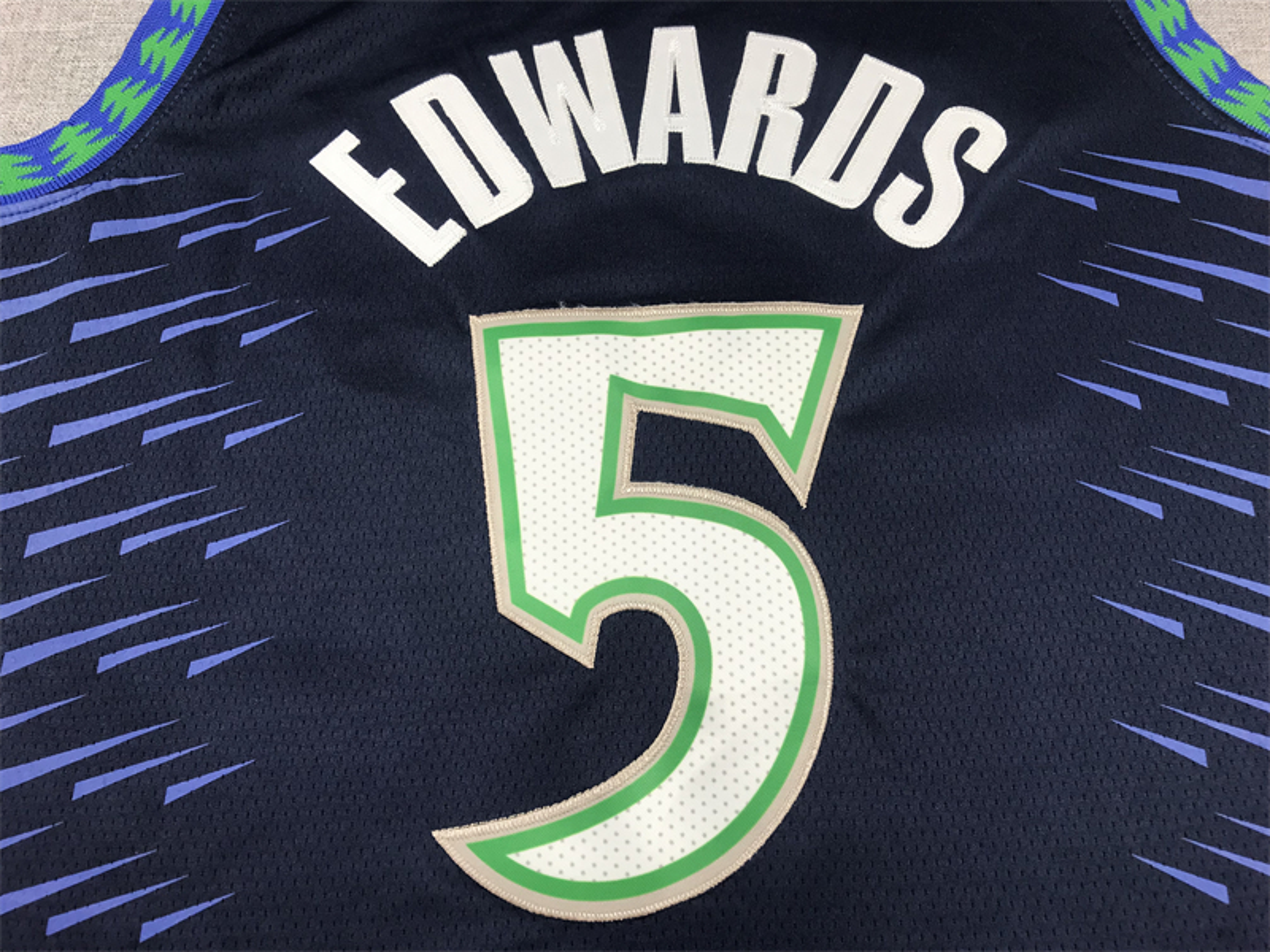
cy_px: 476
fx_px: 1027
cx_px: 635
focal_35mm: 28
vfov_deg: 49.7
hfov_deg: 63.4
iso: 32
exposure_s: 1/100
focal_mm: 3.99
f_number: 1.8
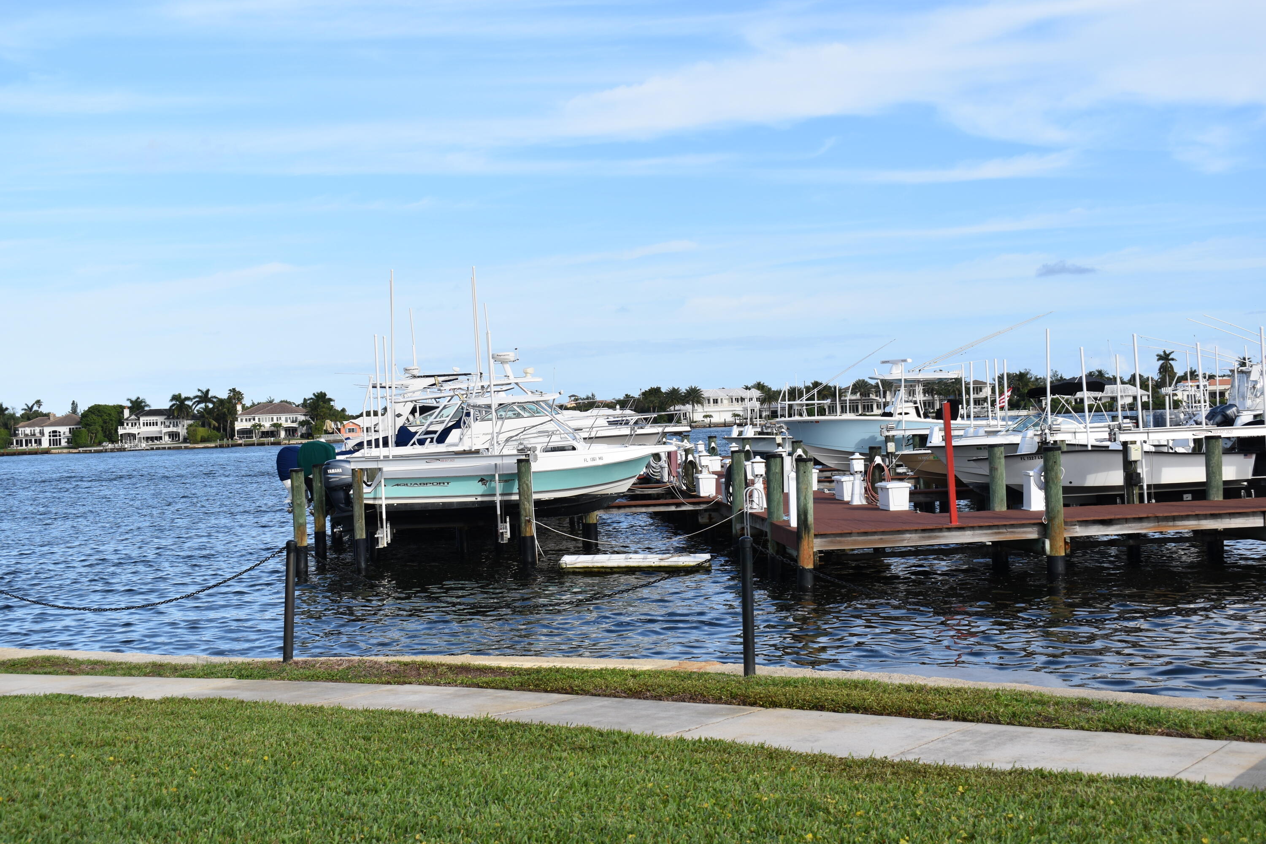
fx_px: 1582
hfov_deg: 43.6
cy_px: 422
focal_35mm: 45
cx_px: 633
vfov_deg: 29.9
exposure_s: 1/250
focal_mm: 30
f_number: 8
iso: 100
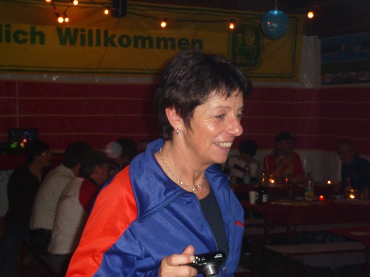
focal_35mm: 63
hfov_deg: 30.7
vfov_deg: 23.3
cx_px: 185
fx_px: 673
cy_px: 138
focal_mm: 10.3
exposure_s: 1/30
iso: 400
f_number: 4
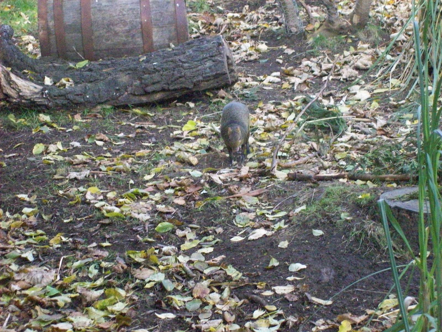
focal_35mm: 108
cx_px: 221
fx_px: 1379
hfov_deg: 18.2
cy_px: 166
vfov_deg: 13.7
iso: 800
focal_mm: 18
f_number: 4.8
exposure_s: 1/225
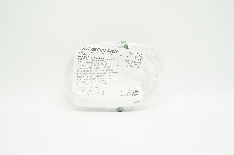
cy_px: 78
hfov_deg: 48.0
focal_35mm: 40
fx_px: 263
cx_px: 117
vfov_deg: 32.9
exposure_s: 1/25
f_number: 8
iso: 400
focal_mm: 27
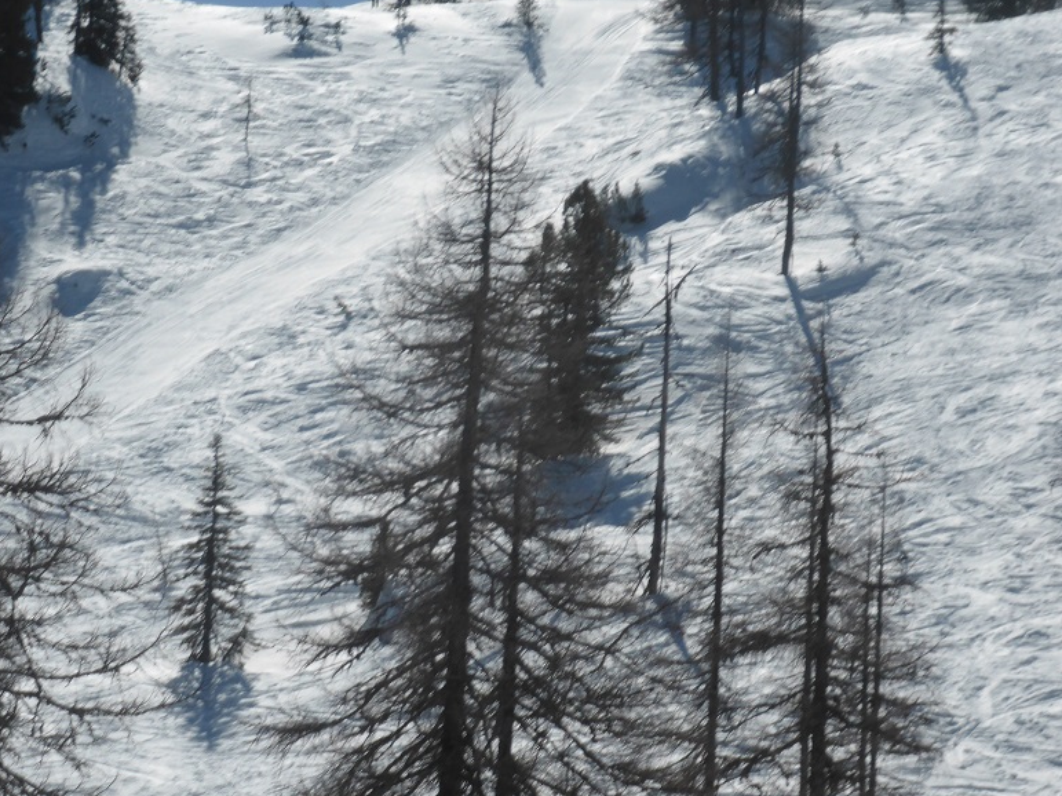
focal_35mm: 178
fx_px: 5460
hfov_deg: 11.1
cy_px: 453
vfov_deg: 8.3
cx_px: 424
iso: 100
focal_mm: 21.8
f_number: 5.4
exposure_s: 1/2000
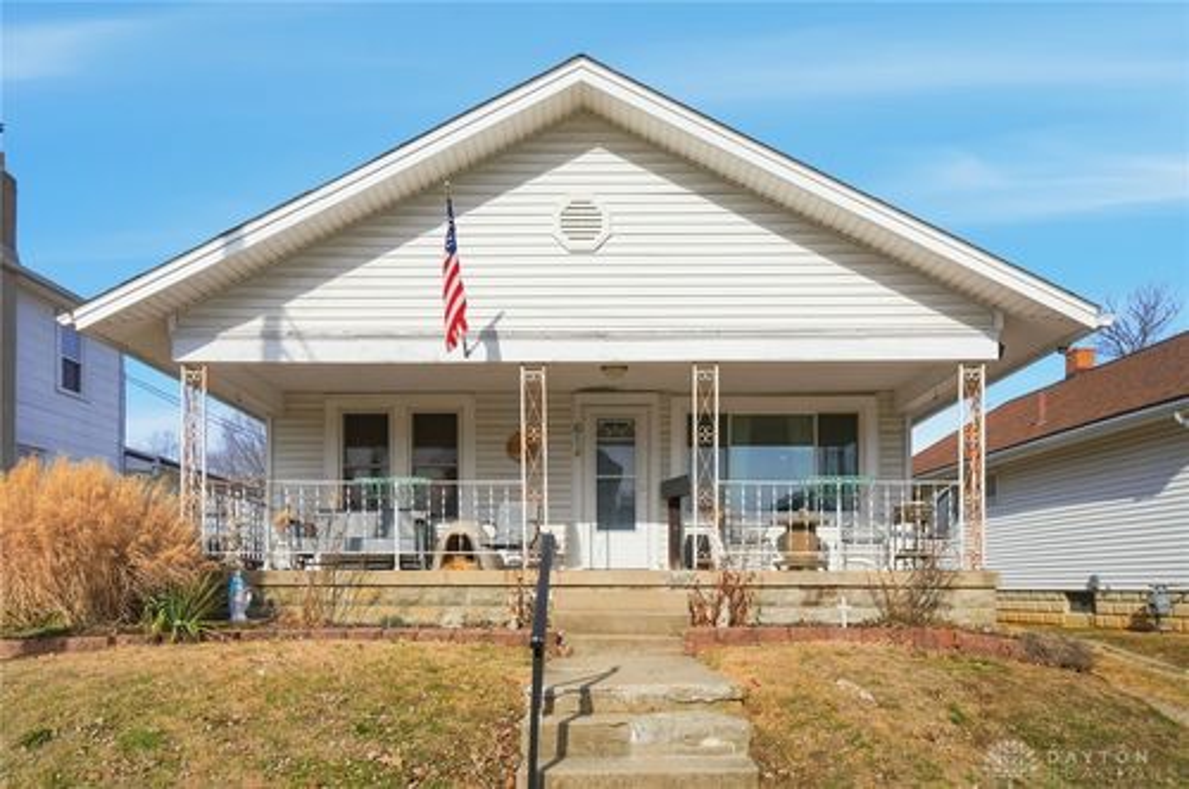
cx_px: 594
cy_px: 394
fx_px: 792
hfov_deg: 73.8
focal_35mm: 24
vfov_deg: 53.0
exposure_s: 1/4000
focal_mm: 16
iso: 100
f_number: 4
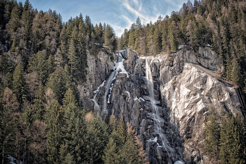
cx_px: 123
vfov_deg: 19.5
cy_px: 82
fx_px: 478
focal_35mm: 70
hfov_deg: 28.8
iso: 100
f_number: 4
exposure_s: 1/250
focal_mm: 70
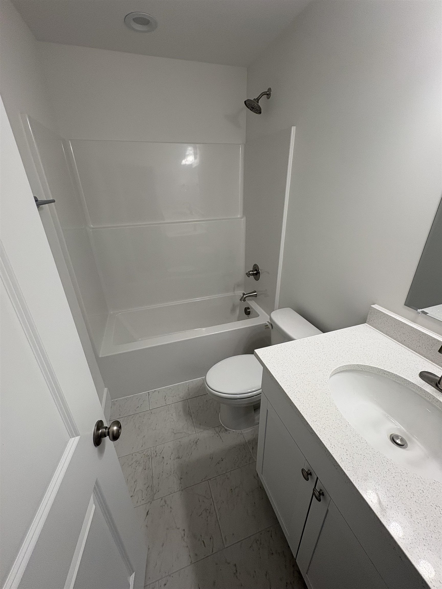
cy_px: 294
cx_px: 221
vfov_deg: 102.1
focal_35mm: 14
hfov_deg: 85.7
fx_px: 238
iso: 100
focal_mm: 2.22
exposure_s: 1/120
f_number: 2.2
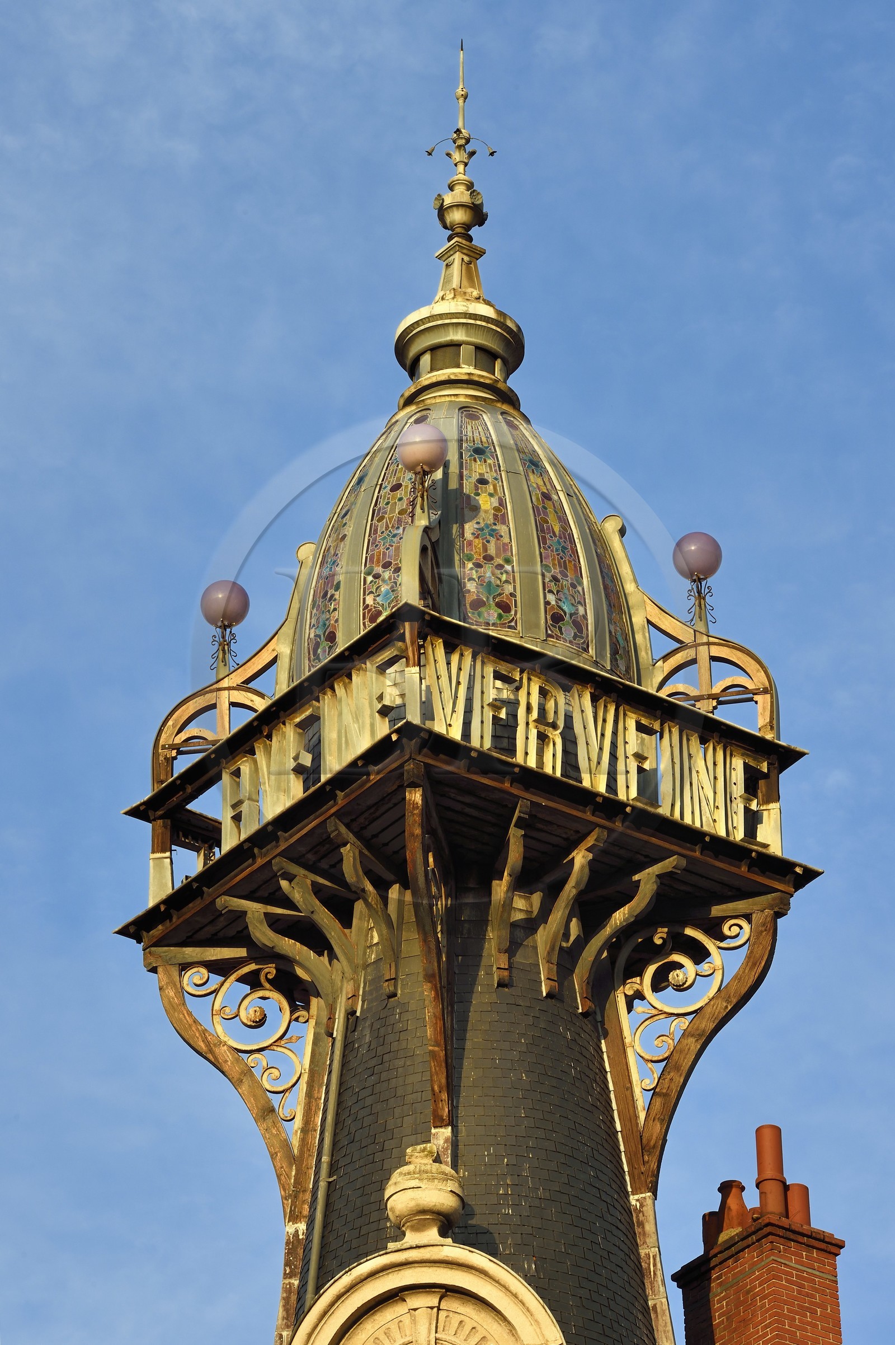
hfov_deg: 9.1
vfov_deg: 13.7
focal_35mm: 150
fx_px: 5598
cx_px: 448
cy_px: 672
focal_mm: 150
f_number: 14
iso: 400
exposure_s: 1/200
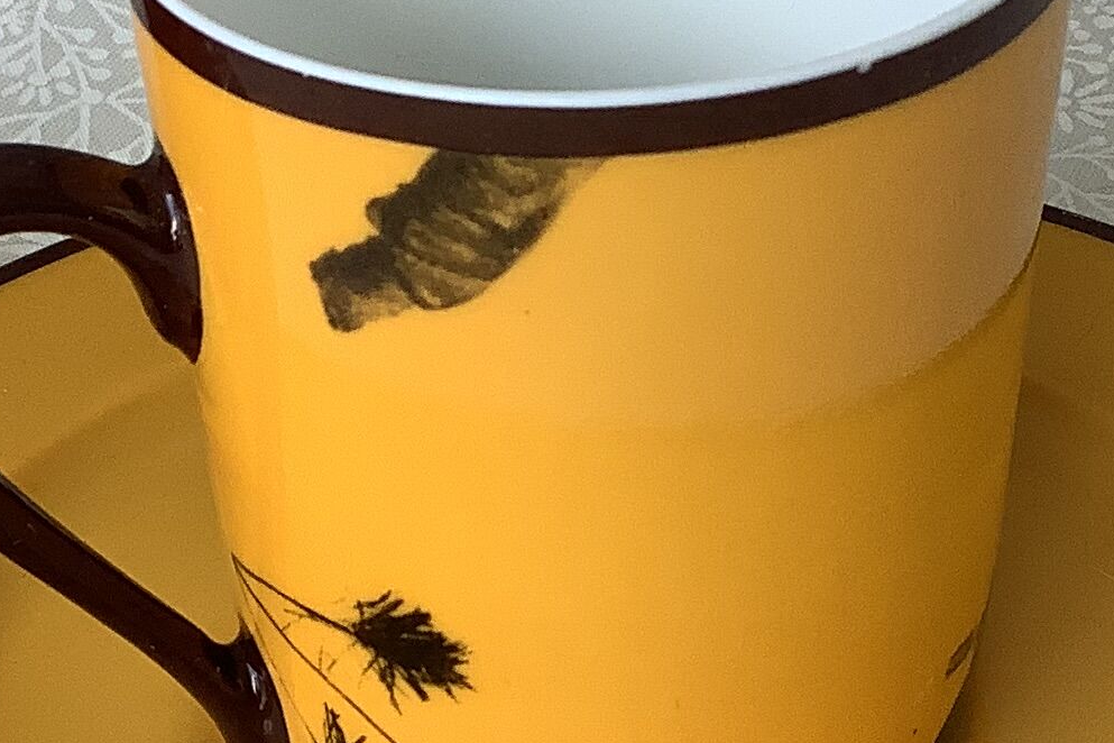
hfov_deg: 19.3
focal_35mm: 106
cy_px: 521
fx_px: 3280
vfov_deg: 12.9
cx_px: 475
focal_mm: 3.3
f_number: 2.4
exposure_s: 1/120
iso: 40
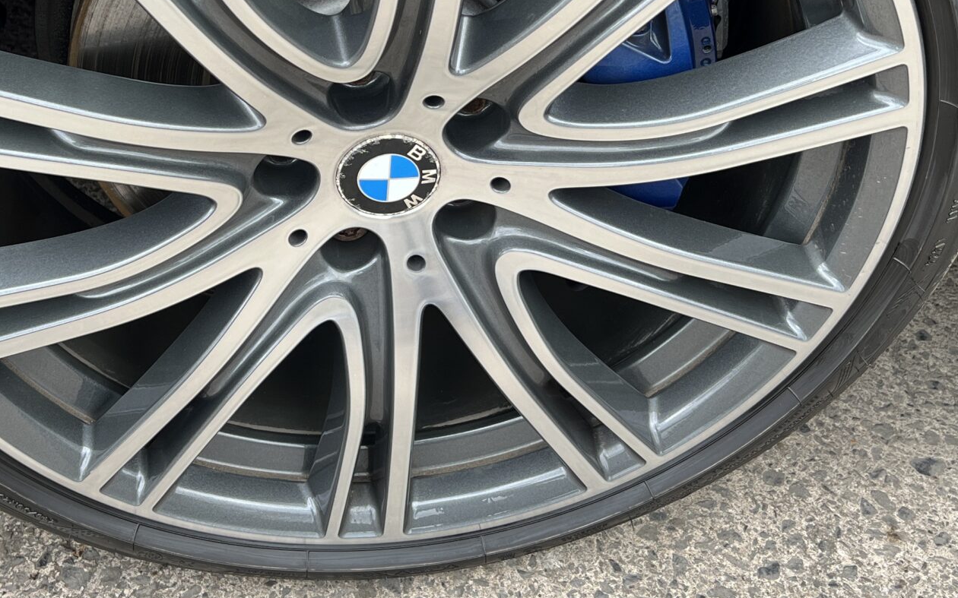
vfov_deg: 22.9
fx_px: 1462
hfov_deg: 36.1
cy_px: 139
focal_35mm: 56
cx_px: 364
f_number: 1.5
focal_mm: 5.7
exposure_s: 1/147
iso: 32
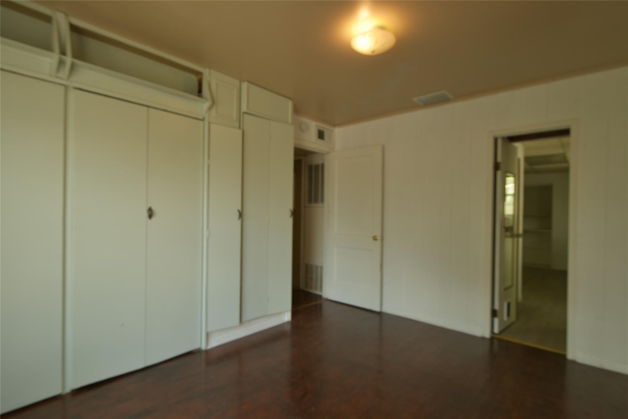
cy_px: 210
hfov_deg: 90.0
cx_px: 314
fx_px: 314
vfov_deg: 67.4
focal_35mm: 18
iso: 250
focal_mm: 12
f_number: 9
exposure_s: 1/15
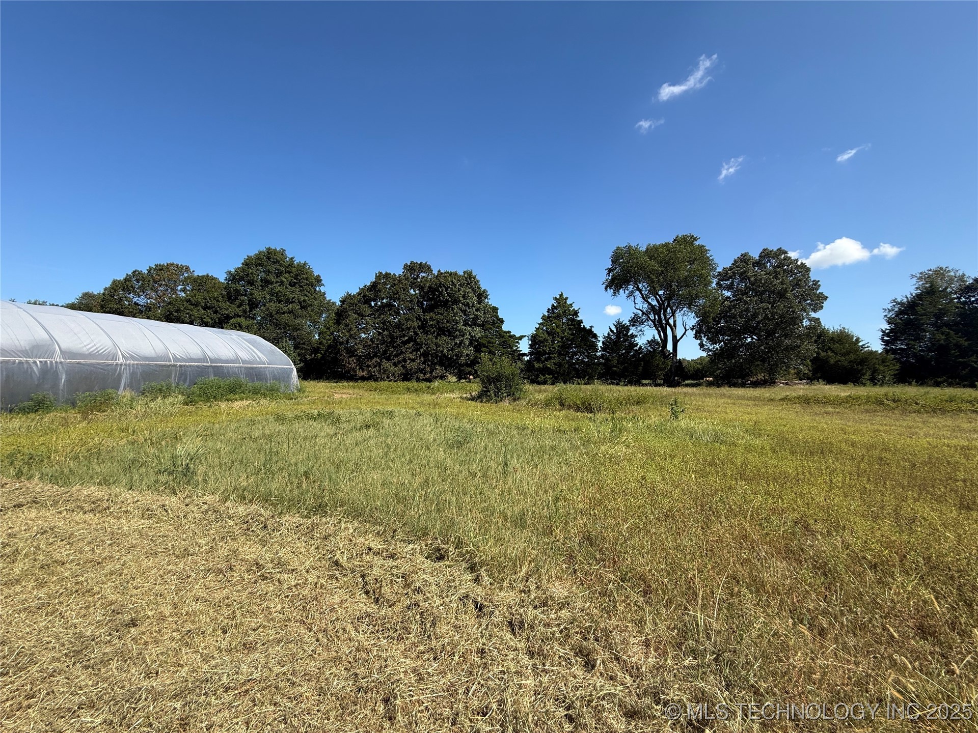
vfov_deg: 85.7
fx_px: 396
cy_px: 366
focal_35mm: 14
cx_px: 489
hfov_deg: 102.1
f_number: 2.2
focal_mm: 2.22
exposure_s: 1/625
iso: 20
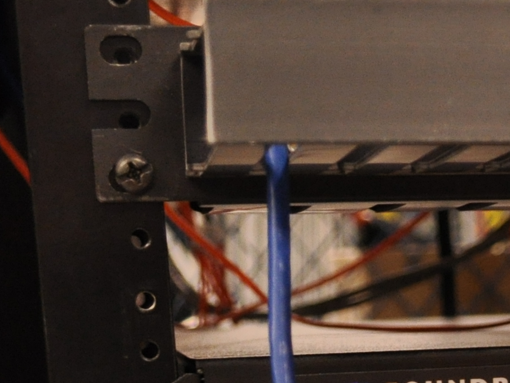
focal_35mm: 123
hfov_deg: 14.6
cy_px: 627
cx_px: 835
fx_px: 1812
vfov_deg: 11.4
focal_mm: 18
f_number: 3.5
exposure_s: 1/20
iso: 800
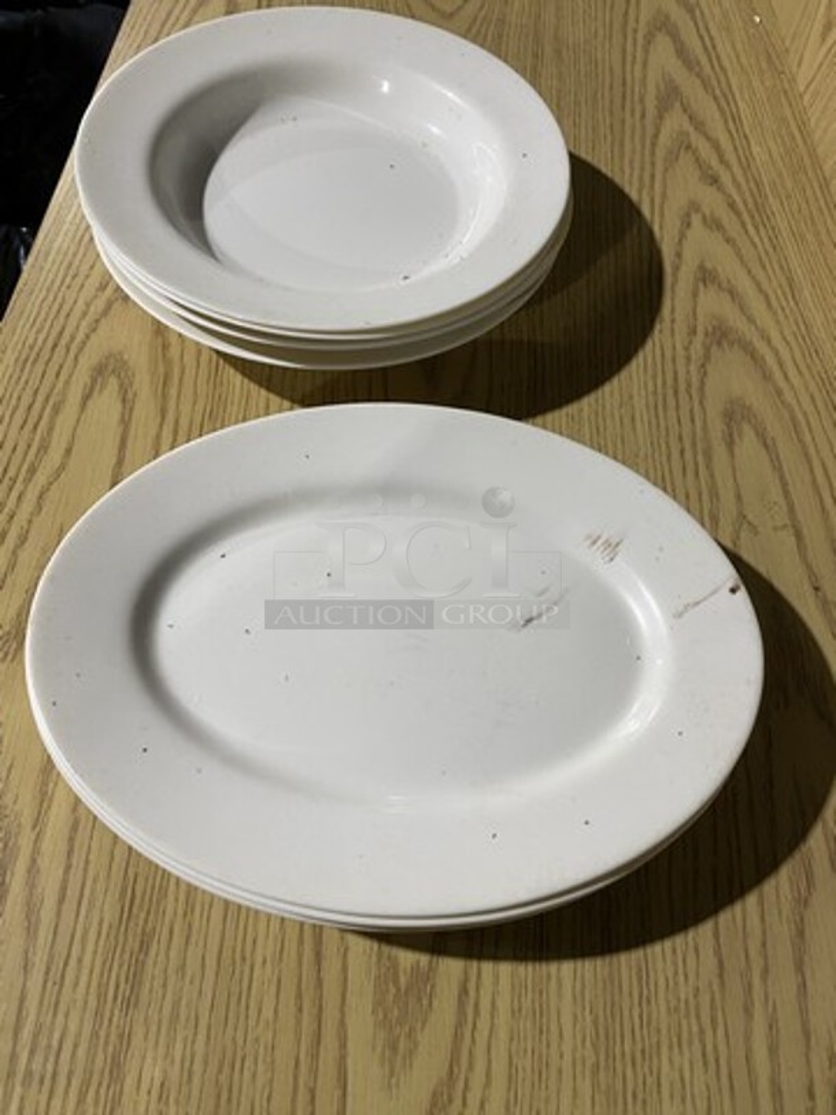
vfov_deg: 67.3
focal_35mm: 26
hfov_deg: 53.1
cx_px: 418
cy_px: 558
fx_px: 837
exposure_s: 1/60
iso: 160
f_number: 1.8
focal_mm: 4.25
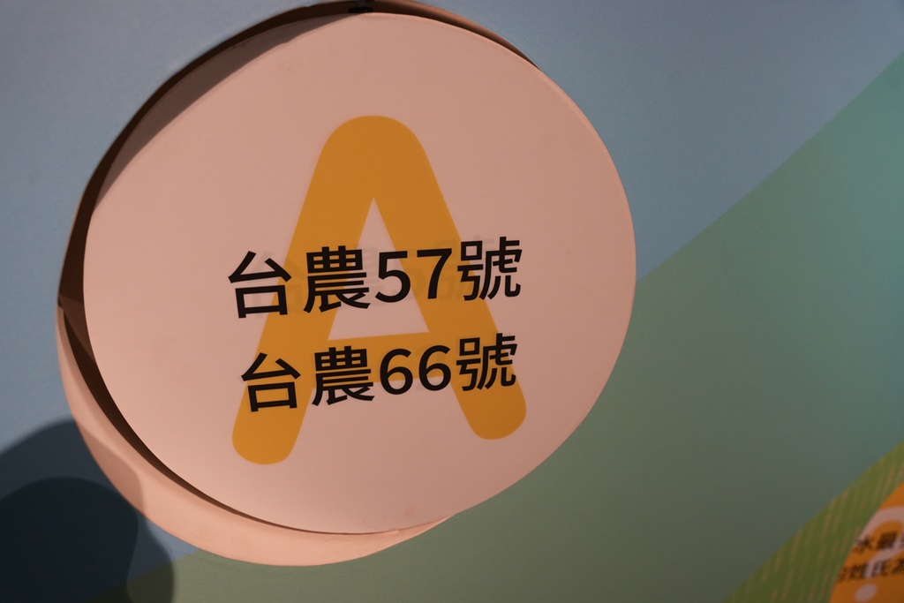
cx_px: 452
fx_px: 660
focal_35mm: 26
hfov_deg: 68.8
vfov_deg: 49.1
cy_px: 302
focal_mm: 26.3
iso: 2000
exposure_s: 1/100
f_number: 5.6
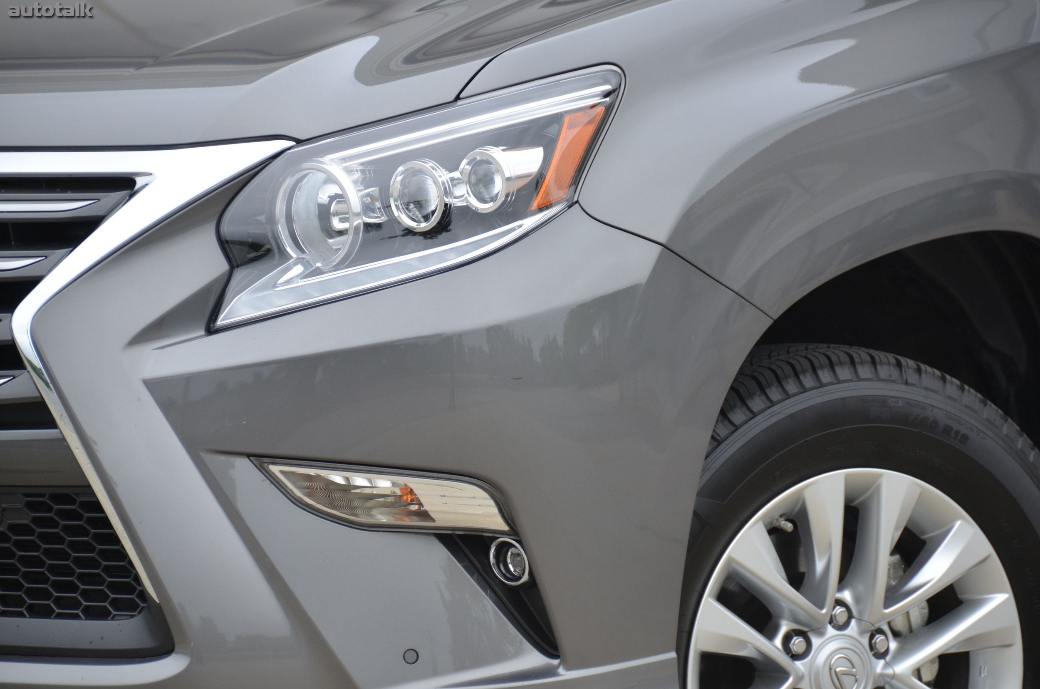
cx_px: 520
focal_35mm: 255
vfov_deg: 5.4
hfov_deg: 8.1
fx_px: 7352
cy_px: 344
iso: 500
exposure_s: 1/1000
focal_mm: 170
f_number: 5.6
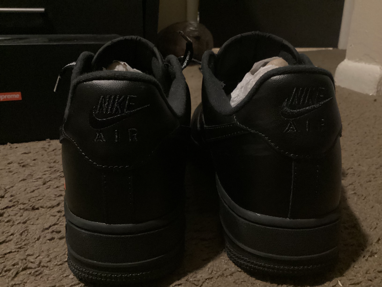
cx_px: 191
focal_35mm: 31
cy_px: 144
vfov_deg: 45.4
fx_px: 342
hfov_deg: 58.4
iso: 800
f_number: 2.4
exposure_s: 1/15
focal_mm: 3.3
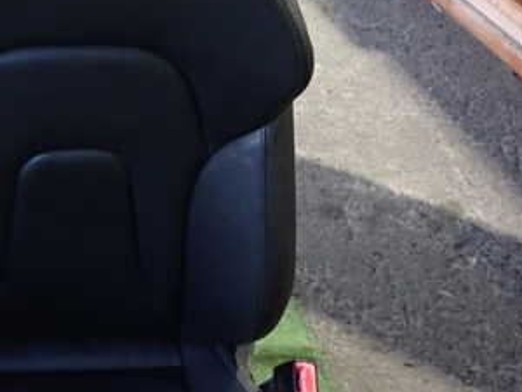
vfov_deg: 28.3
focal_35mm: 50
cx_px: 77
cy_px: 61
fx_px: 754
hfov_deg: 36.4
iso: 800
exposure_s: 1/25
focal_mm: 4.5
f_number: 2
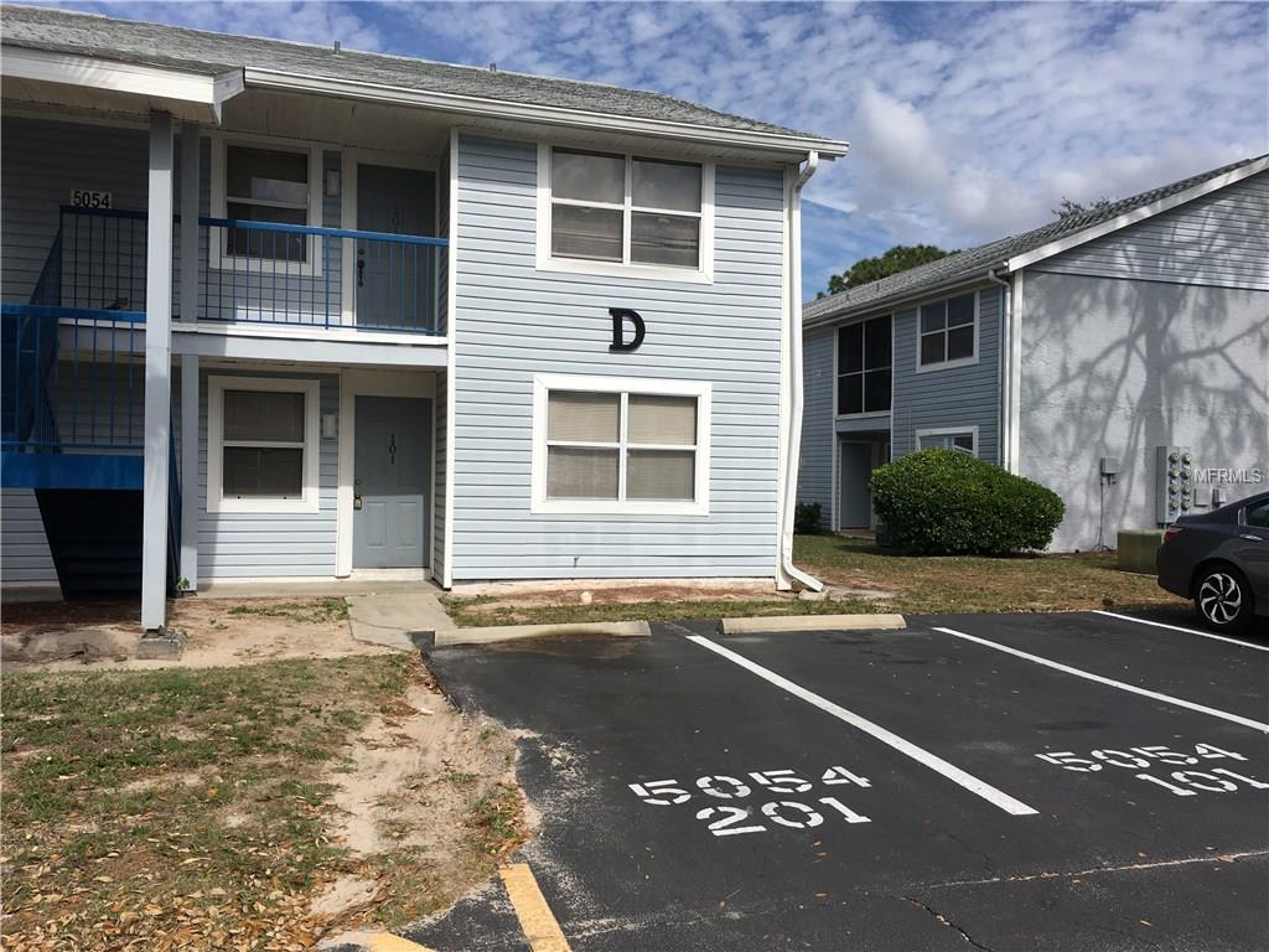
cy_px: 476
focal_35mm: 29
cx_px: 634
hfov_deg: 61.7
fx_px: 1063
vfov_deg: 48.2
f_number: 2.2
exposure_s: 1/2959
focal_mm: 4.15
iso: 25
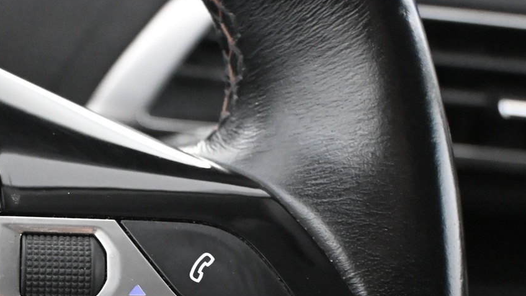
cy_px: 302
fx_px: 1088
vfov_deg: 15.2
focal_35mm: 78
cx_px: 128
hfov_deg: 26.8
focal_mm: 26
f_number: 4.5
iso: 8000
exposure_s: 1/40
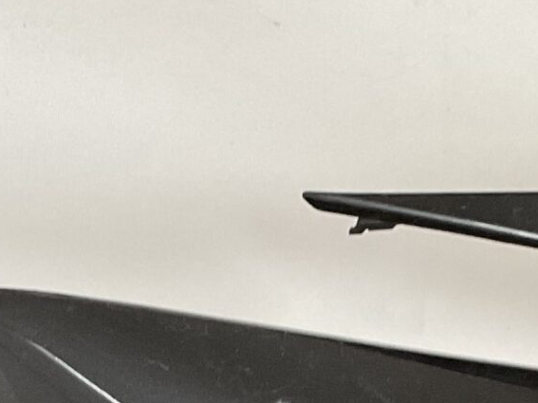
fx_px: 2036
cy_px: 544
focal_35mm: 131
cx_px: 292
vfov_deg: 11.0
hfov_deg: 15.1
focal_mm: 3
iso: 80
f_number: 1.8
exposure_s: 1/50
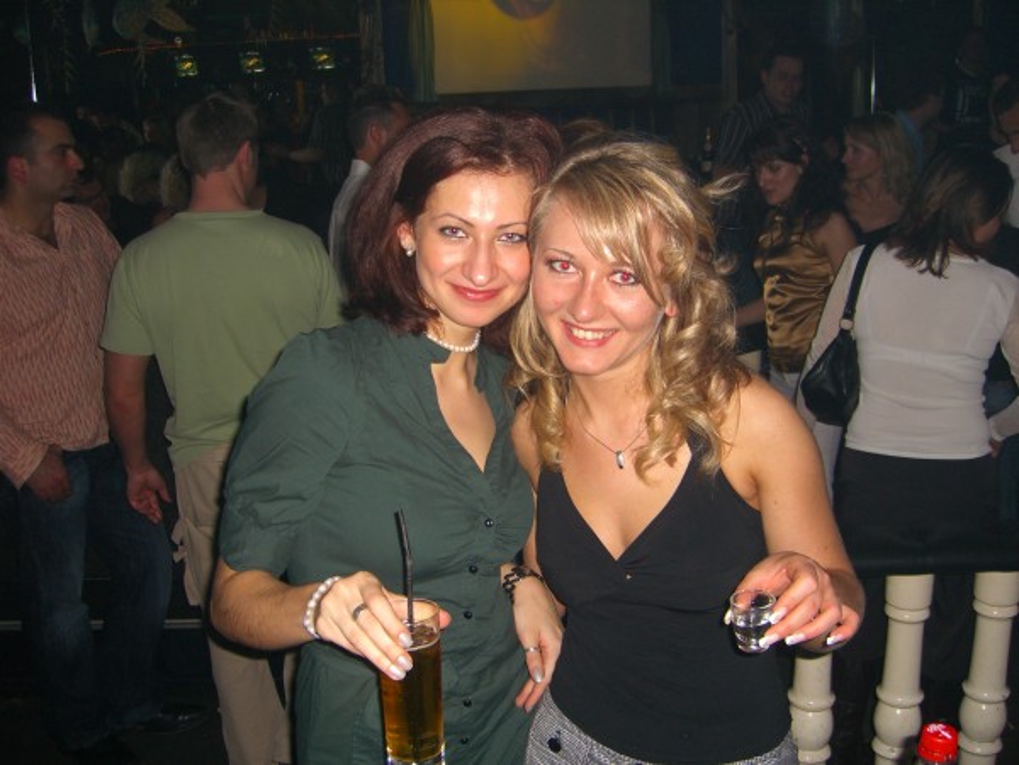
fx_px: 1119
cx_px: 510
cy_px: 382
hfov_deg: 49.0
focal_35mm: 38
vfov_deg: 37.7
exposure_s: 1/60
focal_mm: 7.9
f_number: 2.8
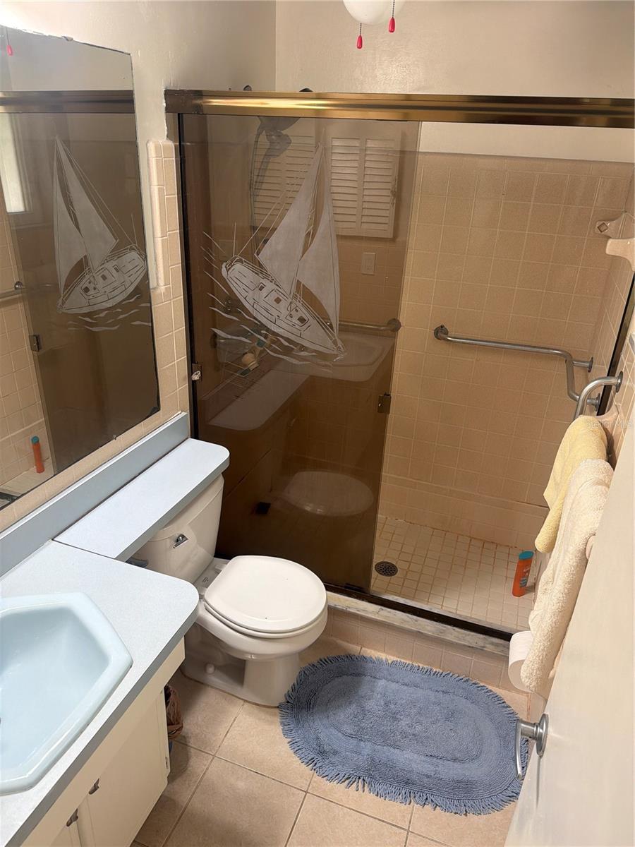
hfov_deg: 56.8
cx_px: 318
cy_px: 424
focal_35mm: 24
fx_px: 587
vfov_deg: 71.6
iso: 125
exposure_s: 1/60
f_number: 1.78
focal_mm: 6.76
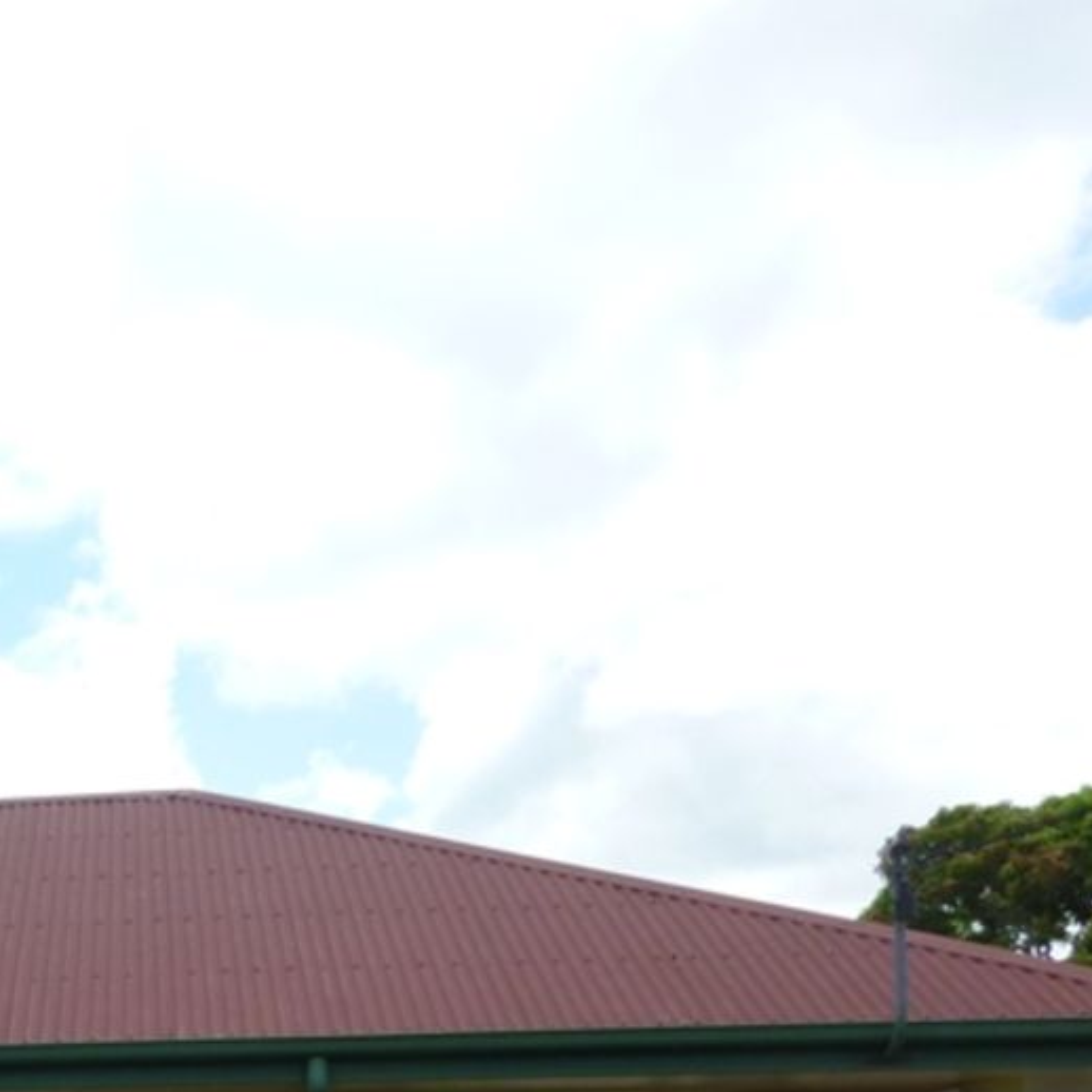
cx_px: -411
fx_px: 2284
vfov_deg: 25.2
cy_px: 1167
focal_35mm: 64
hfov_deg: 23.1
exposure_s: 1/500
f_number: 3.3
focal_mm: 4.5
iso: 80
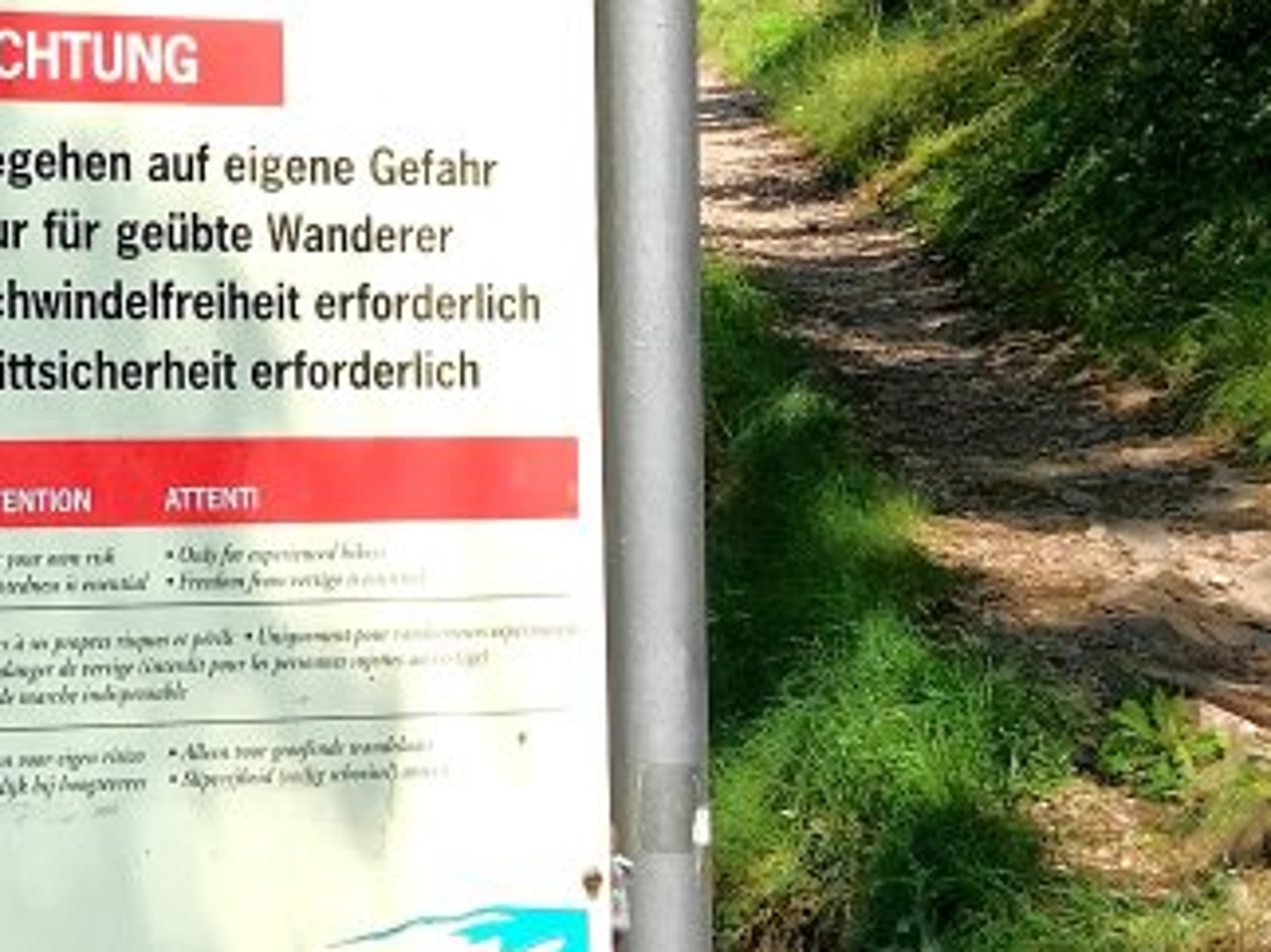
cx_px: -696
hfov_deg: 18.6
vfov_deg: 16.0
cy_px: 409
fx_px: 3377
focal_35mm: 92
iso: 25
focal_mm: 4.15
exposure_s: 1/927
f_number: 2.2
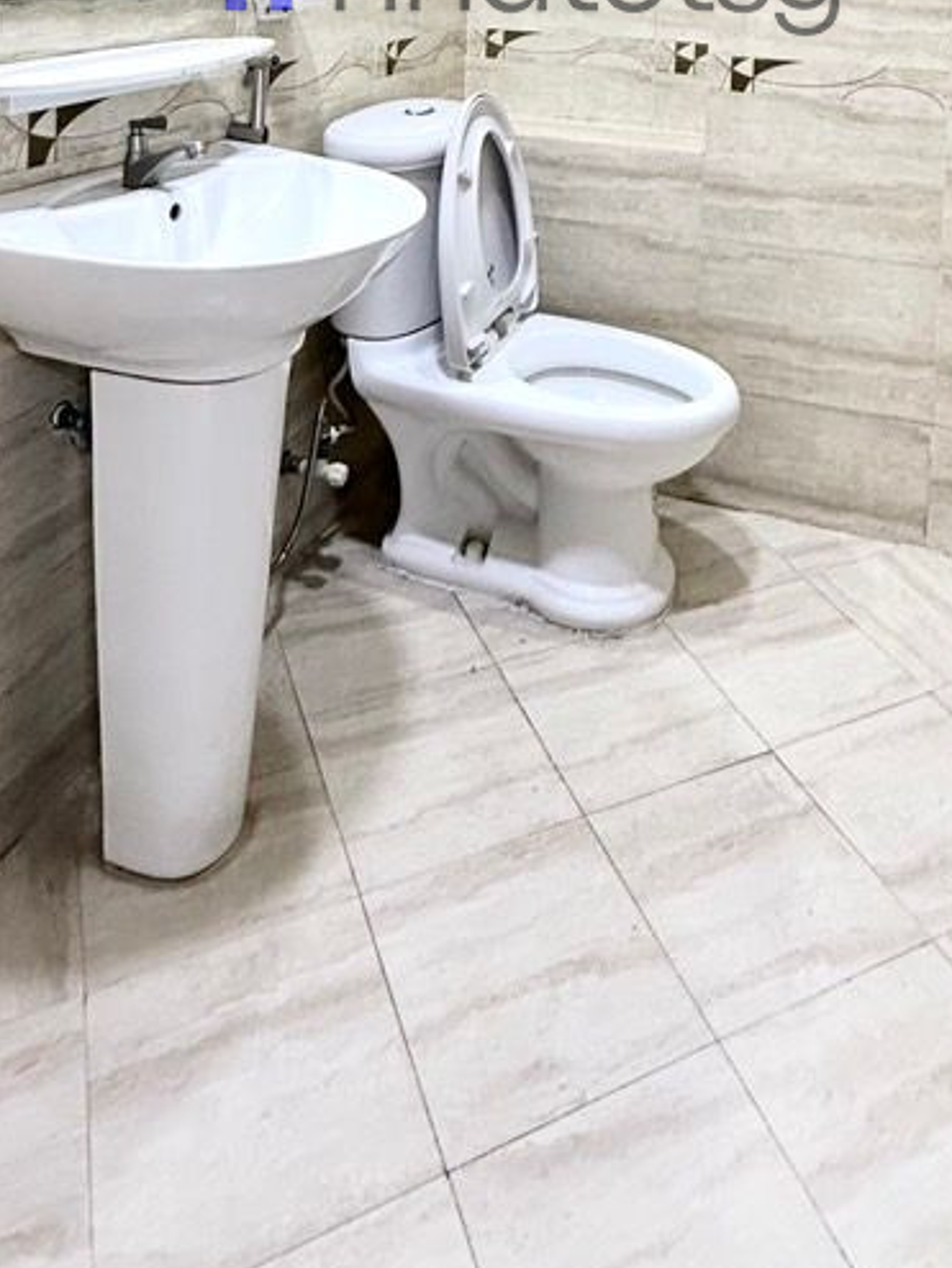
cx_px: 529
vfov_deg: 49.1
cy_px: -28
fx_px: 1062
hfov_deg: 48.2
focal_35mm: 29
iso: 320
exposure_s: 1/87
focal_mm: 2.22
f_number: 2.2
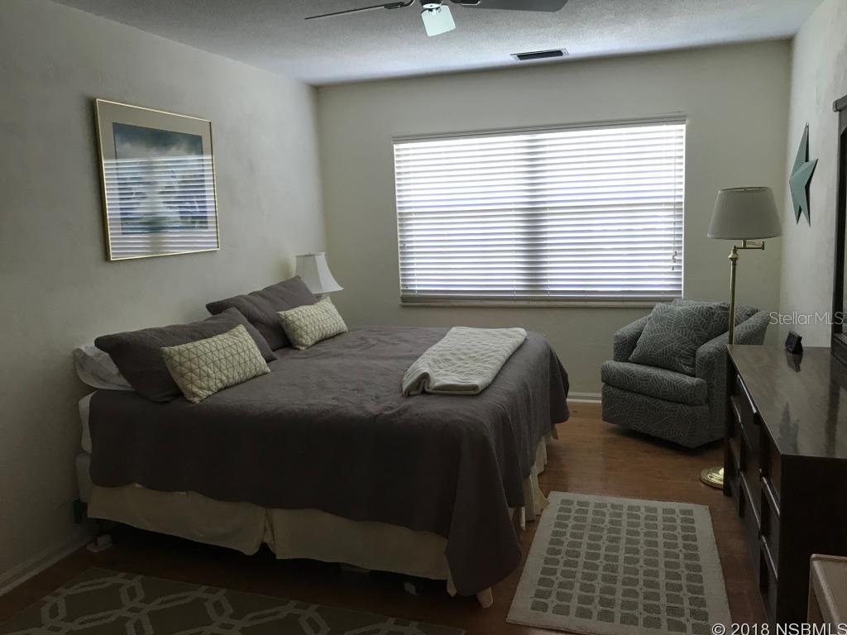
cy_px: 318
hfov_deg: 63.4
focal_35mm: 28
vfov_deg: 49.7
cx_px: 424
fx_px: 685
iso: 40
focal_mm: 3.99
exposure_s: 1/24
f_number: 1.8
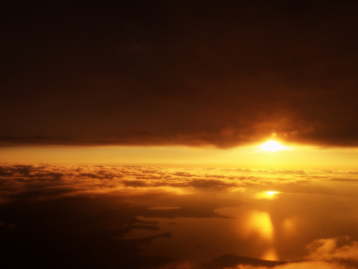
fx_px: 300
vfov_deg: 48.2
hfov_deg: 61.7
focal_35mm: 29
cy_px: 134
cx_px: 179
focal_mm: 4.15
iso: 32
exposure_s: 1/1866
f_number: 2.2
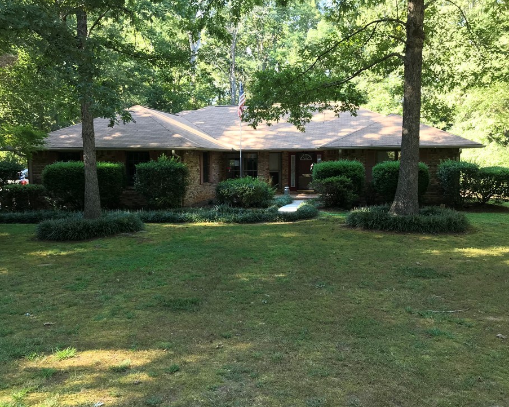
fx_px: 467
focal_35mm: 31
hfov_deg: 57.2
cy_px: 201
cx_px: 251
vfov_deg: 47.1
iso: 32
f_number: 1.8
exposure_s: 1/60
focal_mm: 3.99
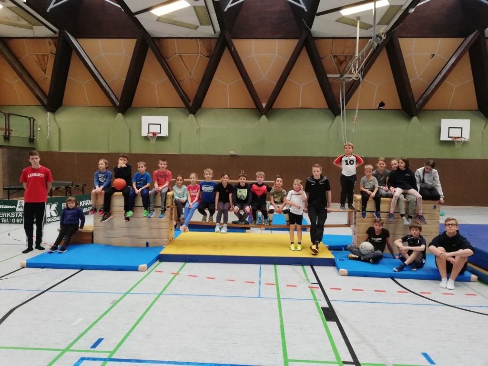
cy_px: 183
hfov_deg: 65.3
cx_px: 244
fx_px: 381
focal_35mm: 27
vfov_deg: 51.4
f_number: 2.2
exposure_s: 1/33.3
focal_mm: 3.81
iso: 320
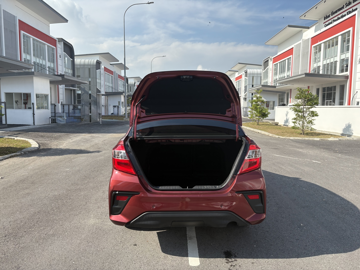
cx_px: 180
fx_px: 270
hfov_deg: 67.3
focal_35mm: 26
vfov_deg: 53.1
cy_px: 135
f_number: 1.6
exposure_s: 1/2538
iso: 50
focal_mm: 5.96
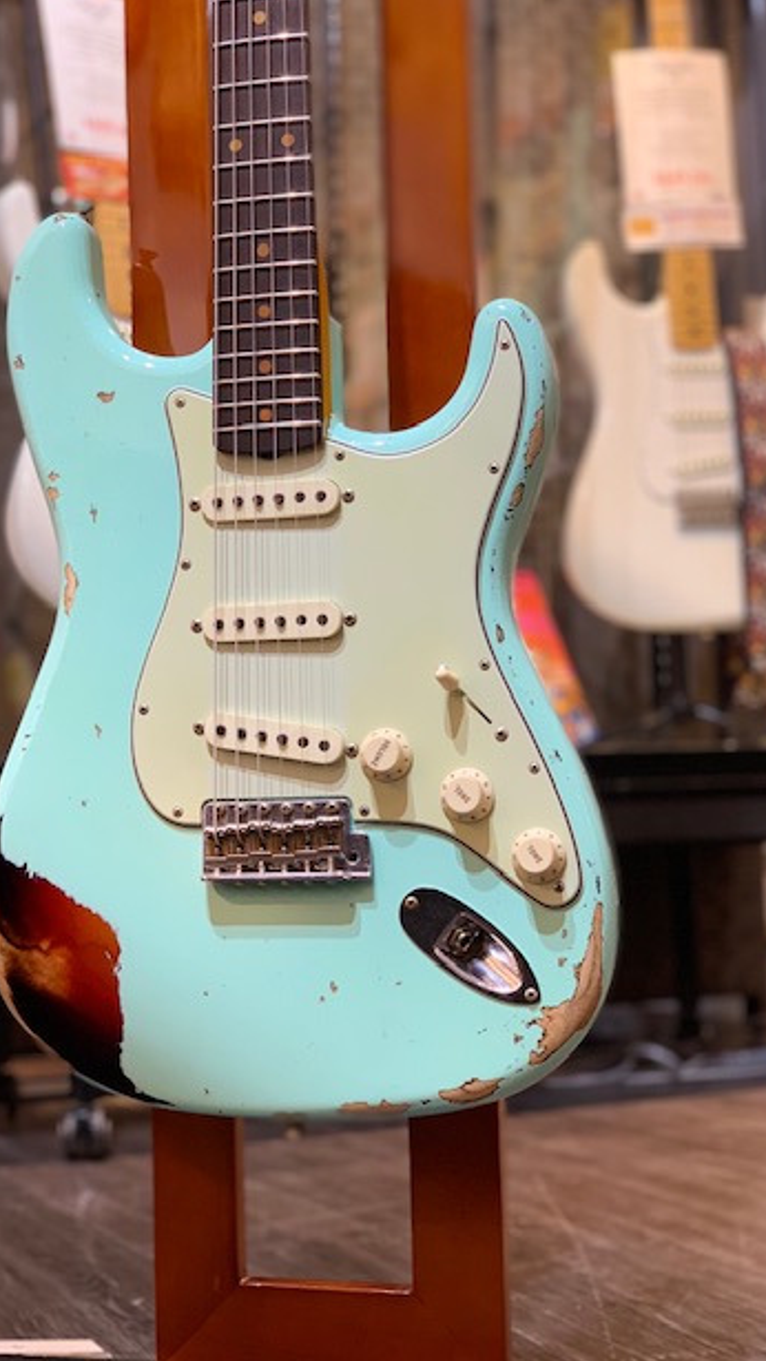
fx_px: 2130
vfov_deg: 35.4
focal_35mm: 59
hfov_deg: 20.4
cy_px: 688
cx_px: 297
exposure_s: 1/50
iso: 100
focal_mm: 6
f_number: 2.4
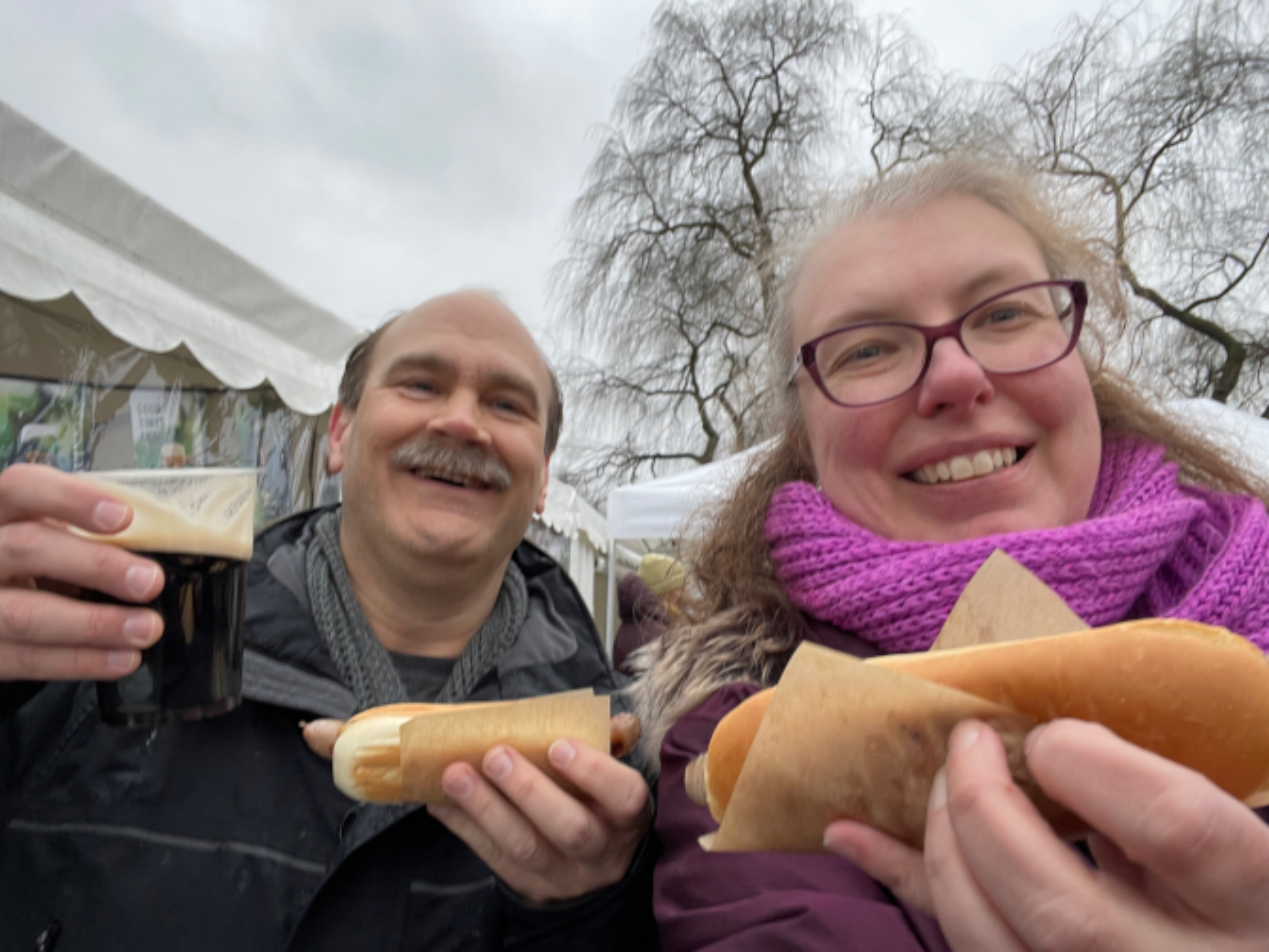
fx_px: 843
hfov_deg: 73.9
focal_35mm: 23
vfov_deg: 58.9
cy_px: 476
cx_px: 634
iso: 100
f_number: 2.2
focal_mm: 2.71
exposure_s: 1/80
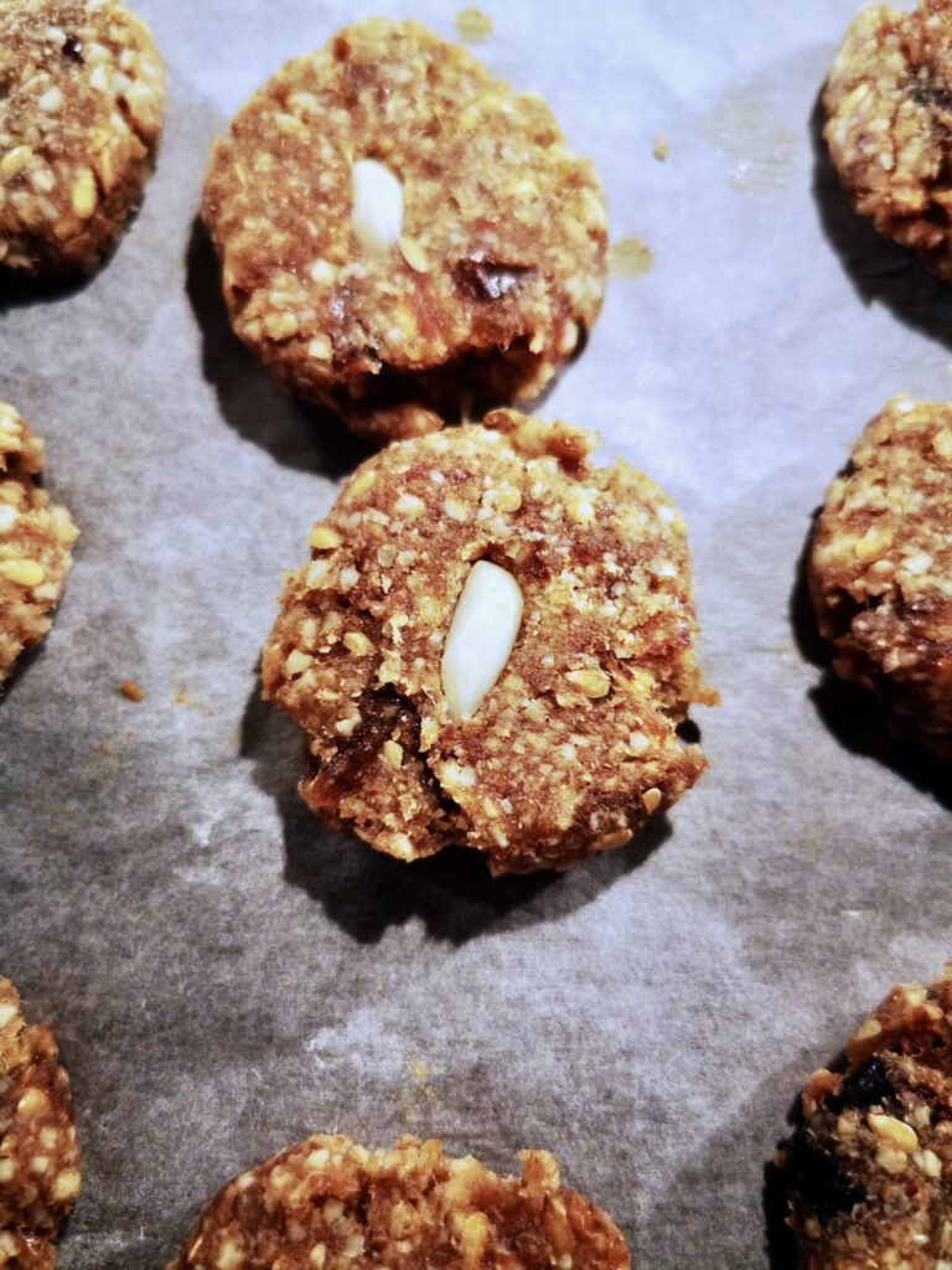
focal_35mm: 27
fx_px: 990
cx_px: 476
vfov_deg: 65.3
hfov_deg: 51.4
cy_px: 635
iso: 250
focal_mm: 5.56
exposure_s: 1/50
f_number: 1.6
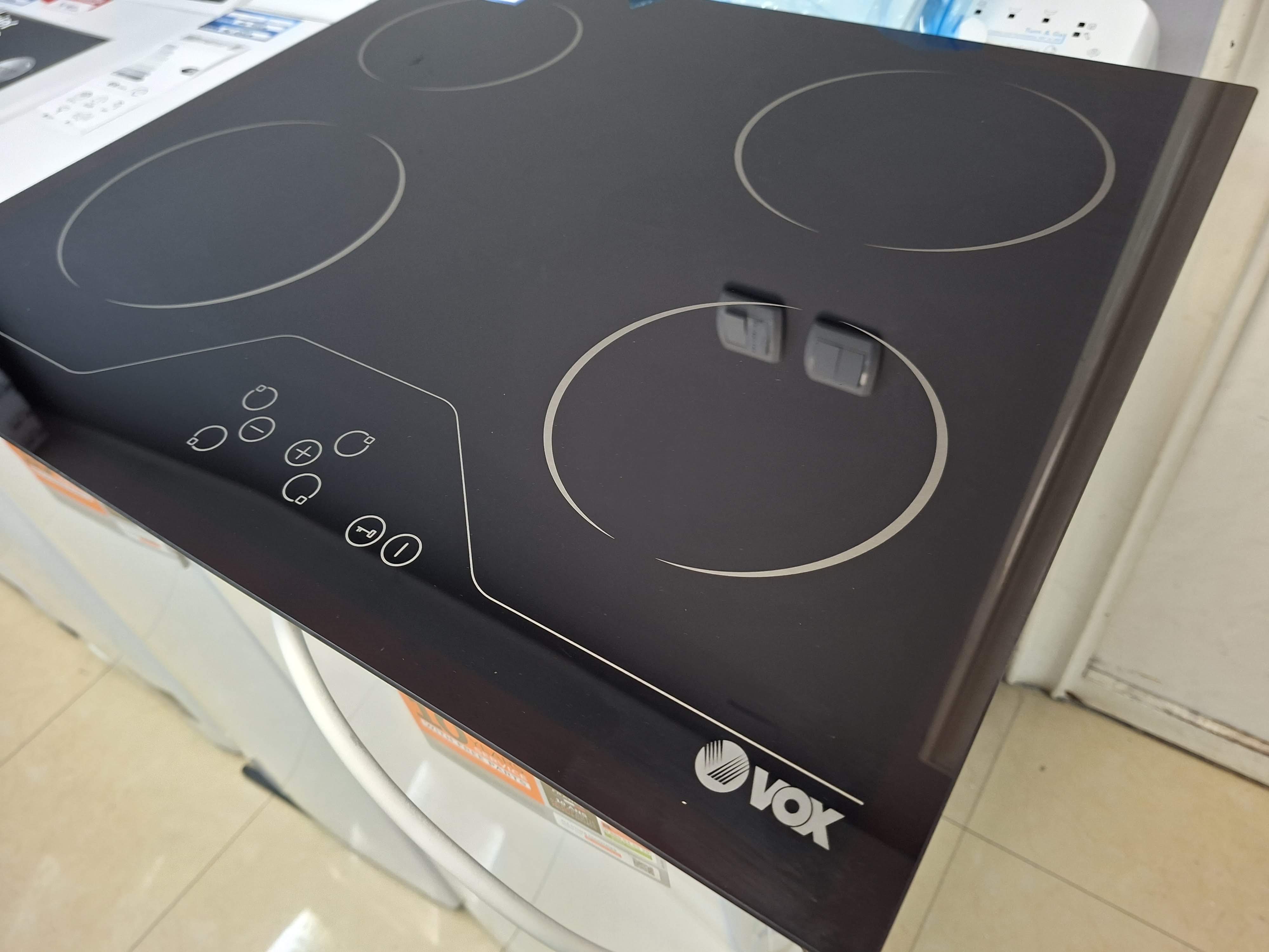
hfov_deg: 73.9
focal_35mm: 23
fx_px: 843
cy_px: 476
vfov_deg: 58.9
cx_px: 634
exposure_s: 1/33
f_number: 1.8
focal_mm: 5.54
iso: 250
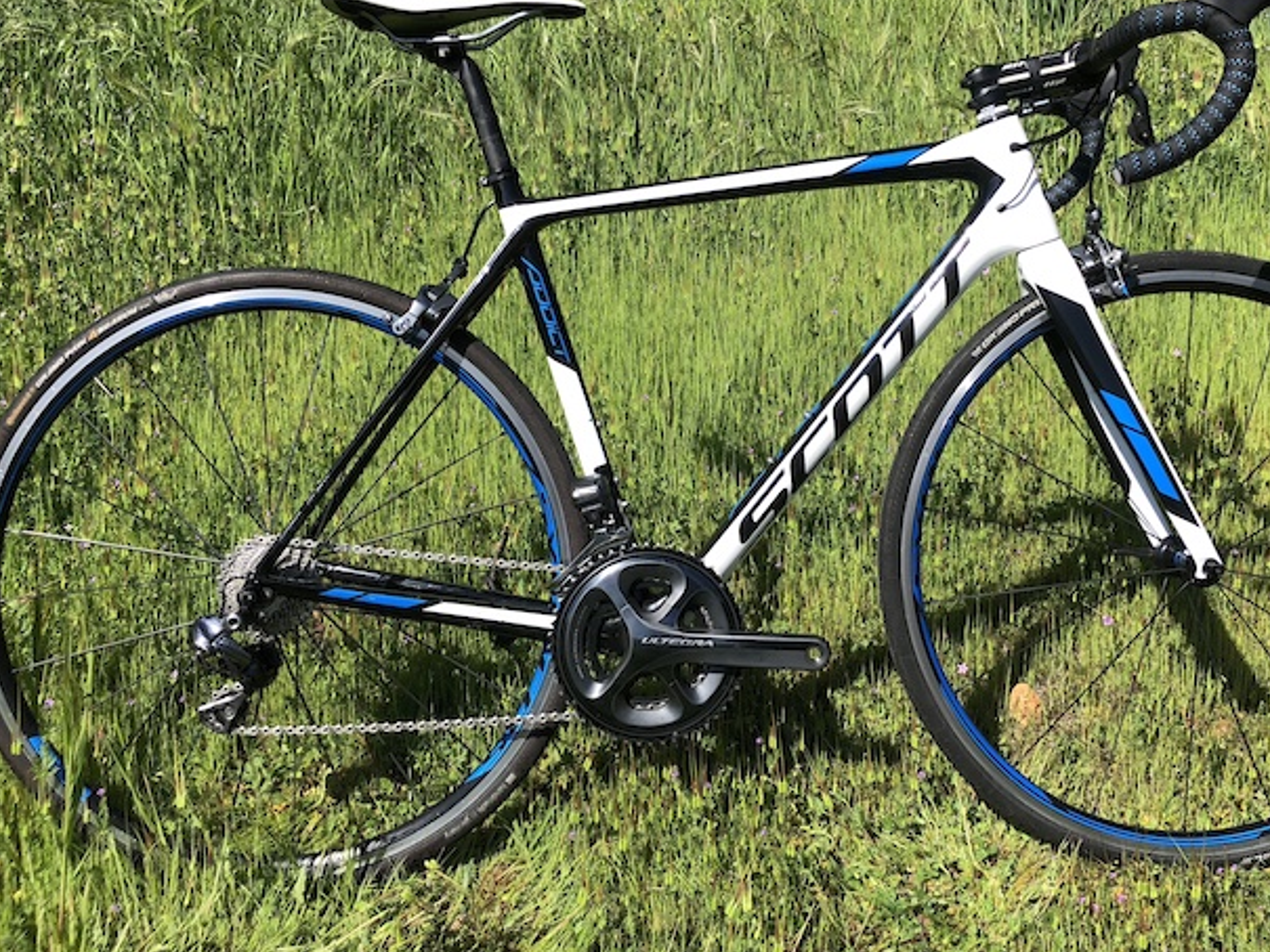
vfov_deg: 38.6
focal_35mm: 37
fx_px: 1358
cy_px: 394
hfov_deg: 50.0
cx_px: 716
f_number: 1.8
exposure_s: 1/1333
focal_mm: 3.99
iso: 20
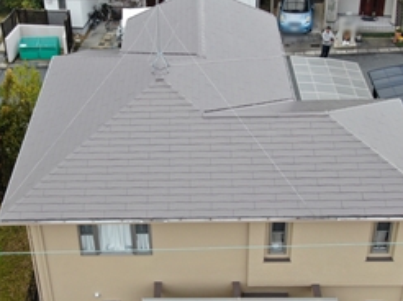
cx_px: 213
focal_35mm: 47
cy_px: 191
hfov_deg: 40.5
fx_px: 547
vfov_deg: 30.7
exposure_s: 1/320
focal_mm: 5.57
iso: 100
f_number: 3.2
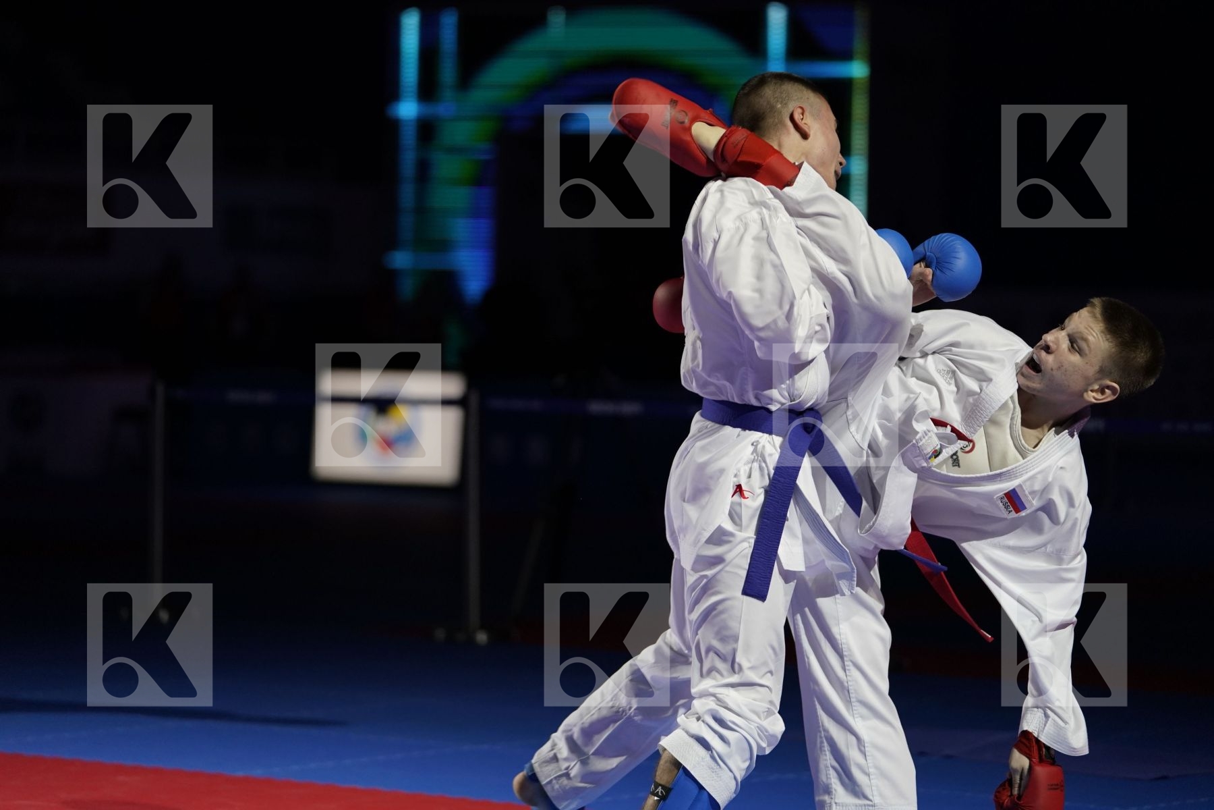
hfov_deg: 16.4
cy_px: 405
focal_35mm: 125
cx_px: 607
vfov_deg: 11.0
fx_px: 4215
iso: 2000
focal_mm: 125
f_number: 2.8
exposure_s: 1/1000
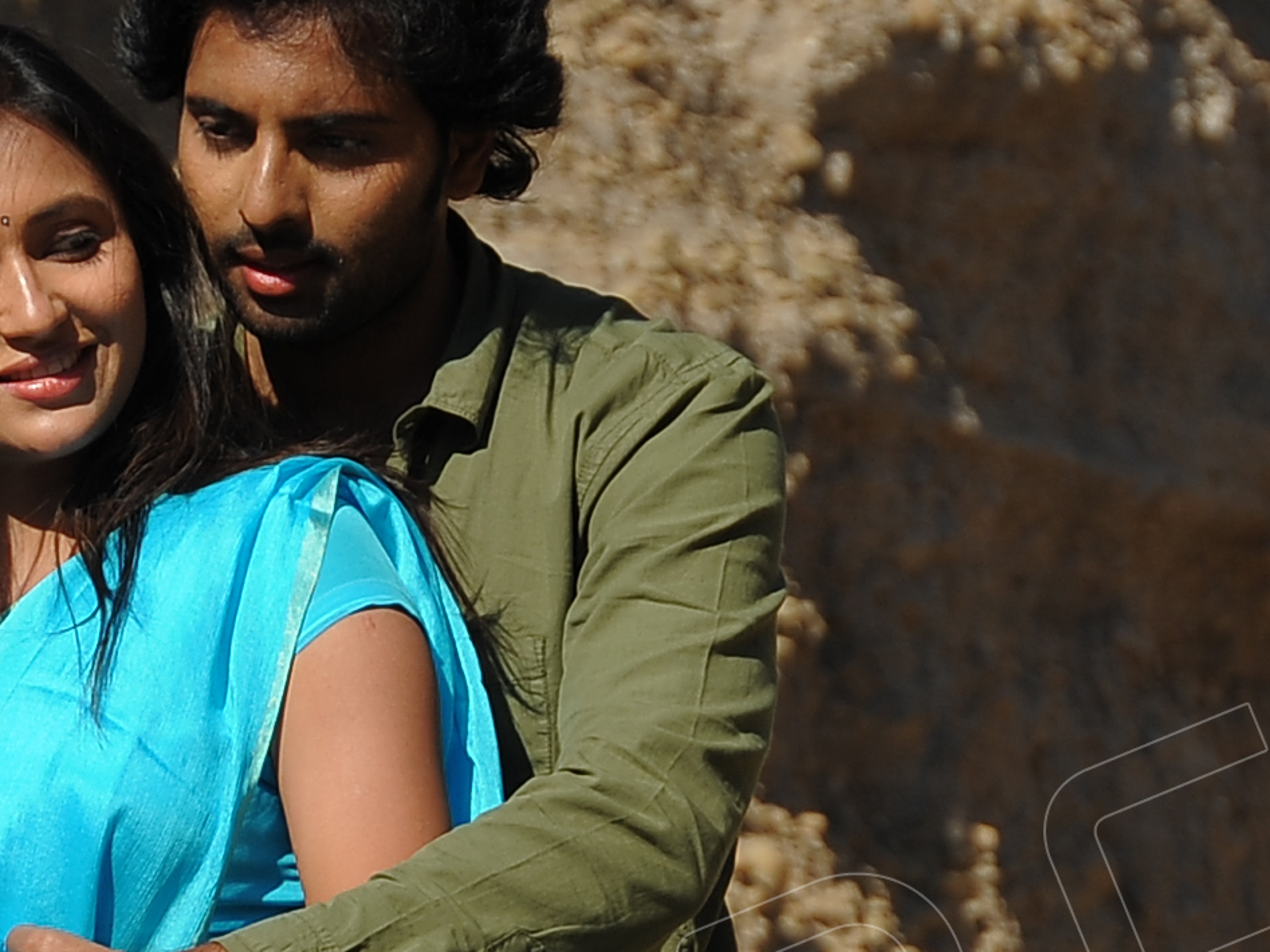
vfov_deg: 4.0
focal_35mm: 367
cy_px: 1423
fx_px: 13463
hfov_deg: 5.4
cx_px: 1
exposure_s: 1/640
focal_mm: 85
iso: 200
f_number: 8
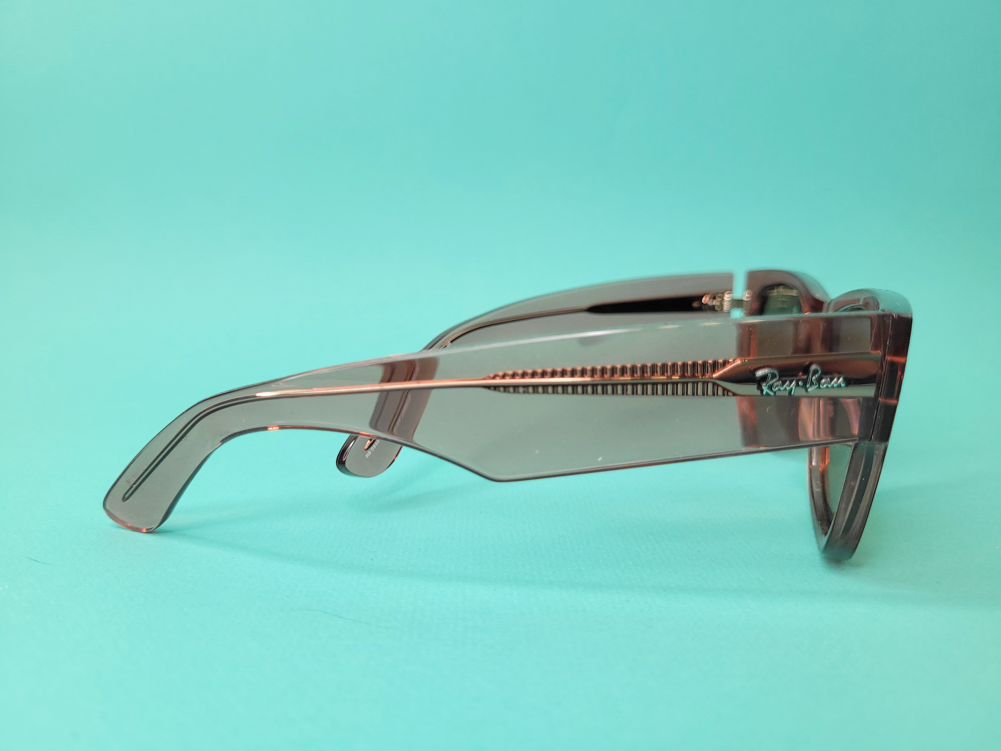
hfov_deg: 67.3
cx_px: 500
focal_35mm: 26
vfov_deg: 53.1
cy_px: 376
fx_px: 752
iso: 125
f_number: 1.8
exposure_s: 1/100
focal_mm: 5.4
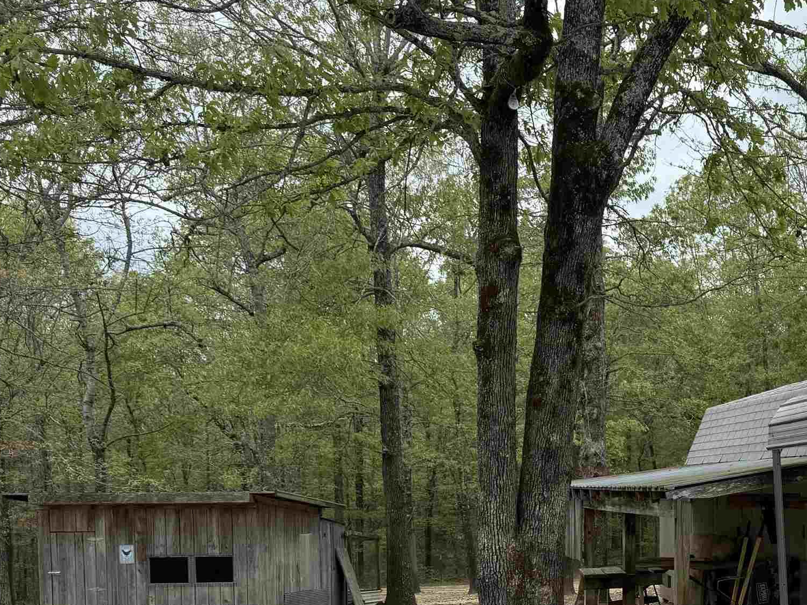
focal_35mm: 49
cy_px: 535
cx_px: 738
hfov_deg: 36.3
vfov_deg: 28.6
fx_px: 1142
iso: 80
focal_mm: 6.76
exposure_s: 1/1727
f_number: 1.78
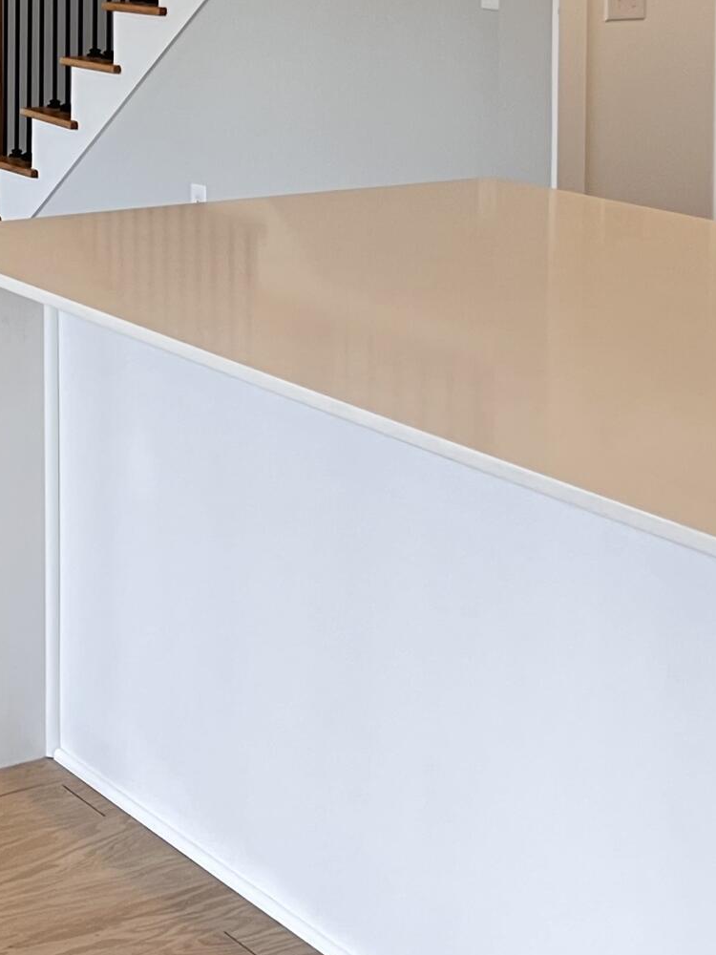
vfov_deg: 23.7
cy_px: -57
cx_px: -116
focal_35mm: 78
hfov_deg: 18.1
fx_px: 2151
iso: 80
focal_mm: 5.7
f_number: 1.5
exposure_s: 1/60
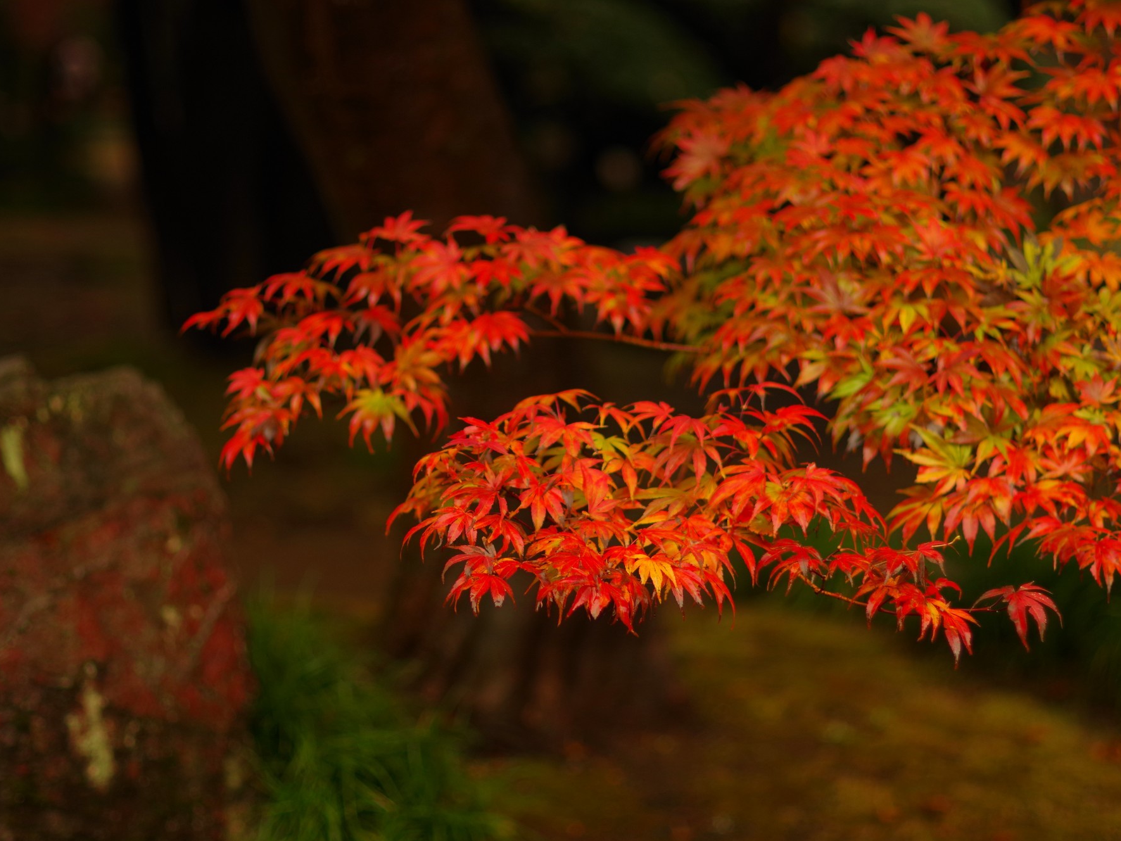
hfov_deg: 21.9
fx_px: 2900
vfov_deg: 16.5
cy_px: 420
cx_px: 597
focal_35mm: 90
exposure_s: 1/2000
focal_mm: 55
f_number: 1.8
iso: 200
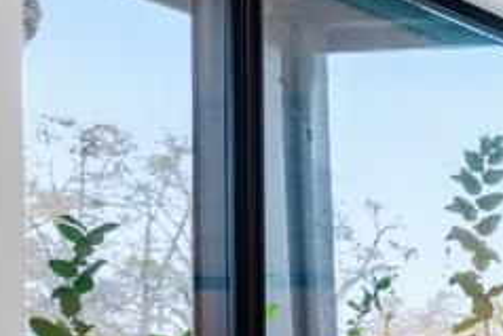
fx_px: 1496
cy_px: 437
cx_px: 1570
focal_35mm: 107
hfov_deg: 10.9
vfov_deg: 12.4
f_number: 9
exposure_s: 1/2
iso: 320
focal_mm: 11.5
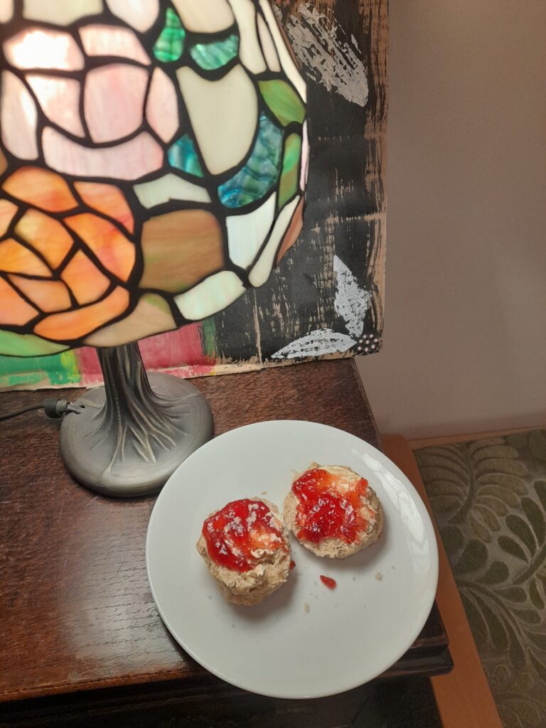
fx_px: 526
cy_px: 364
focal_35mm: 25
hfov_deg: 54.9
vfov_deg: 69.4
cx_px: 273
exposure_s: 1/50
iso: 160
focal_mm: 4.6
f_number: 2
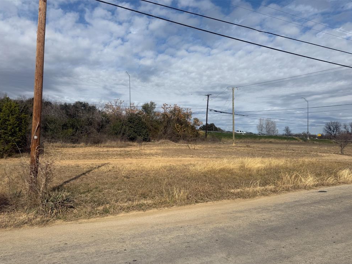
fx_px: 254
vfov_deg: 54.9
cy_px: 137
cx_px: 170
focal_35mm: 25
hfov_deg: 69.4
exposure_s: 1/8130
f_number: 1.78
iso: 80
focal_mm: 6.76
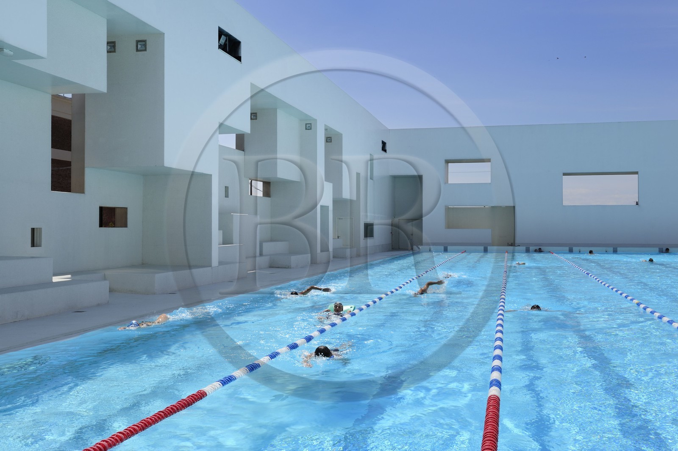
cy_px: 226
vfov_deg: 33.4
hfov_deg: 48.5
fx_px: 753
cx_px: 339
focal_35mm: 40
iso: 200
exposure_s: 1/200
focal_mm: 40
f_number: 18
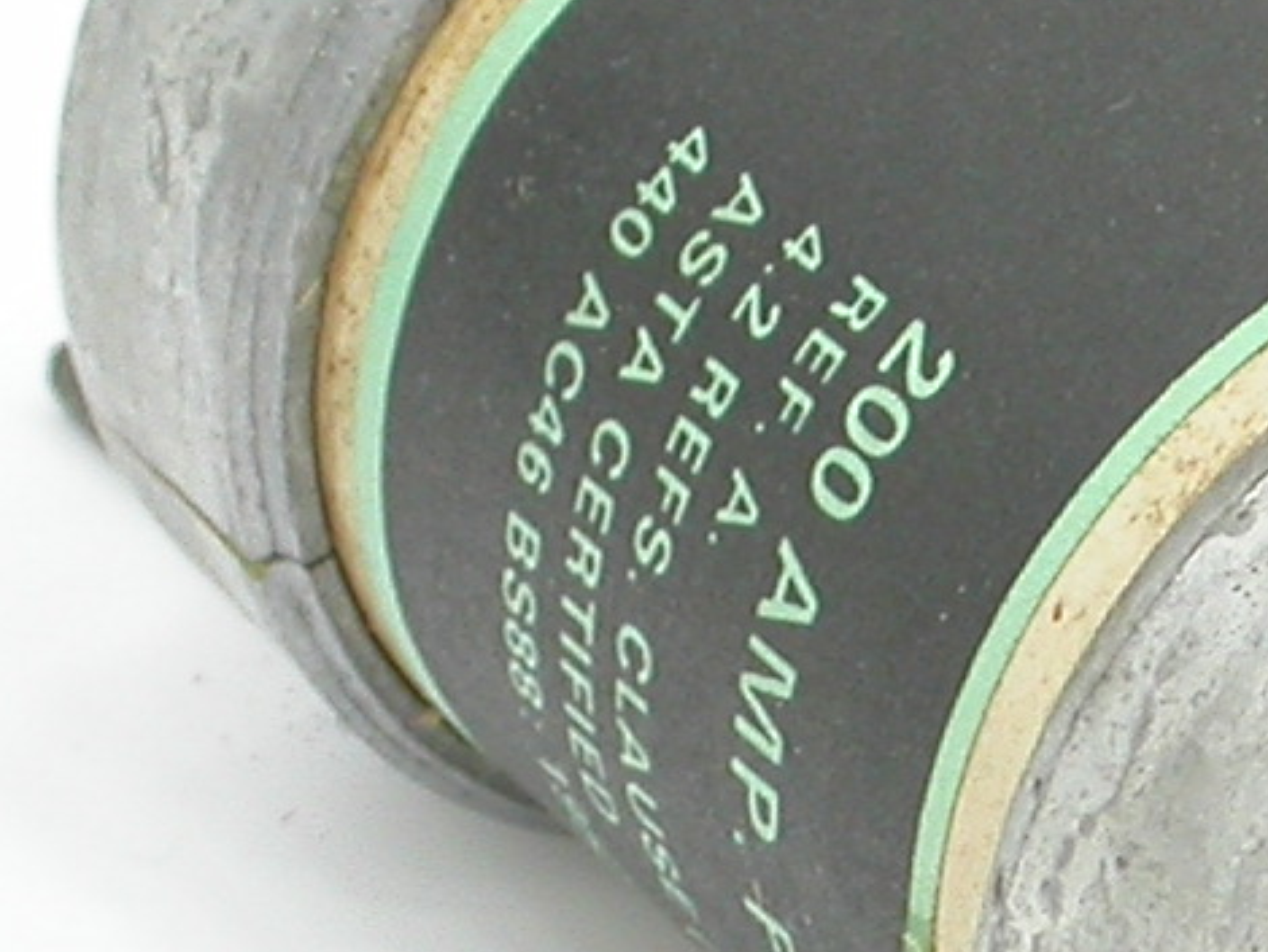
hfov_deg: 3.3
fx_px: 21953
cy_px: 531
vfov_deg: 2.5
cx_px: 2234
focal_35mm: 599
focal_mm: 25.7
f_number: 4.4
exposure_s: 1/47.6
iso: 100
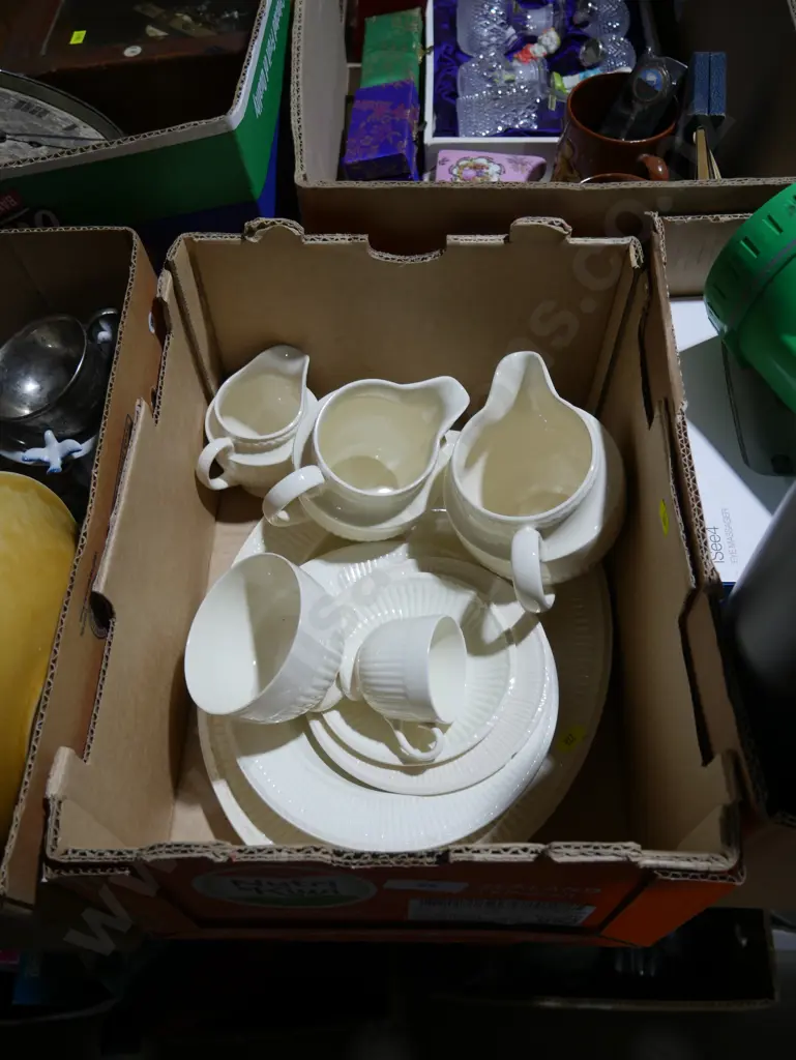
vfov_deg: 63.4
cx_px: 398
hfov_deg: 49.8
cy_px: 530
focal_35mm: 28
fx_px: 858
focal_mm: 14
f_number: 3.5
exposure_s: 1/125
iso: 200
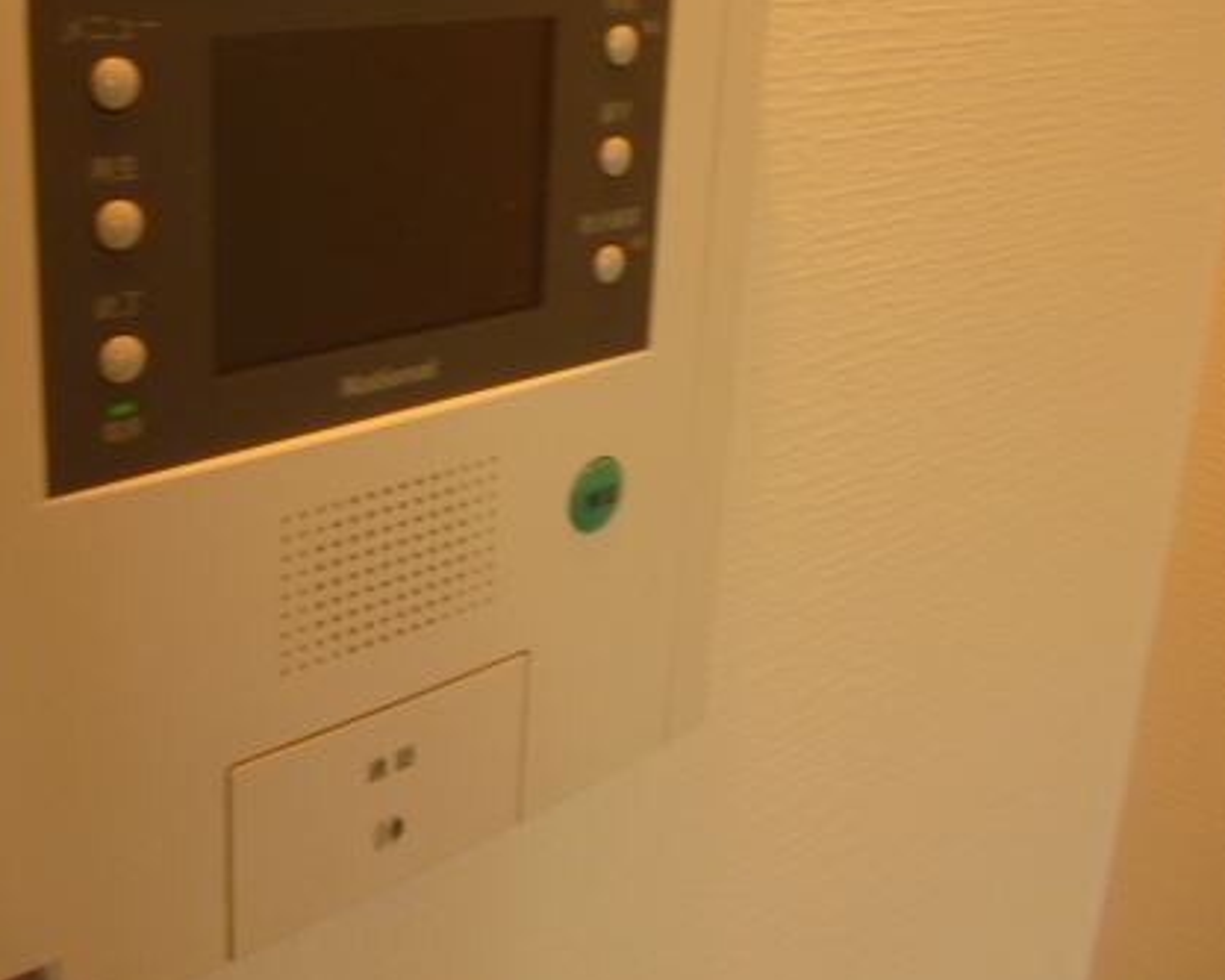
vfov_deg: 35.3
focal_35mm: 42
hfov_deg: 43.3
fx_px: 1523
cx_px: 421
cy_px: 315
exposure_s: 1/60
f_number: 3.1
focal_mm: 5
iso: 250
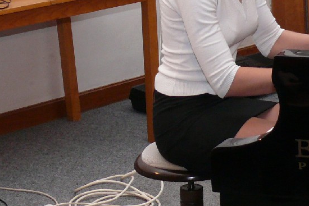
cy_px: -20
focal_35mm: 143
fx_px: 1228
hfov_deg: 14.2
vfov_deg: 9.5
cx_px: 299
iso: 200
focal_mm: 10.4
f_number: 3.2
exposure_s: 1/100
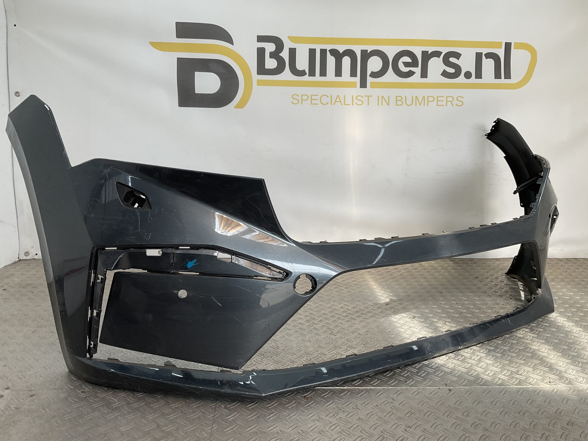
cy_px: 220
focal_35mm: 29
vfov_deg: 48.2
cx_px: 294
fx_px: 493
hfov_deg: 61.7
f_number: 1.8
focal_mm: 3
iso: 16
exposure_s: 1/346
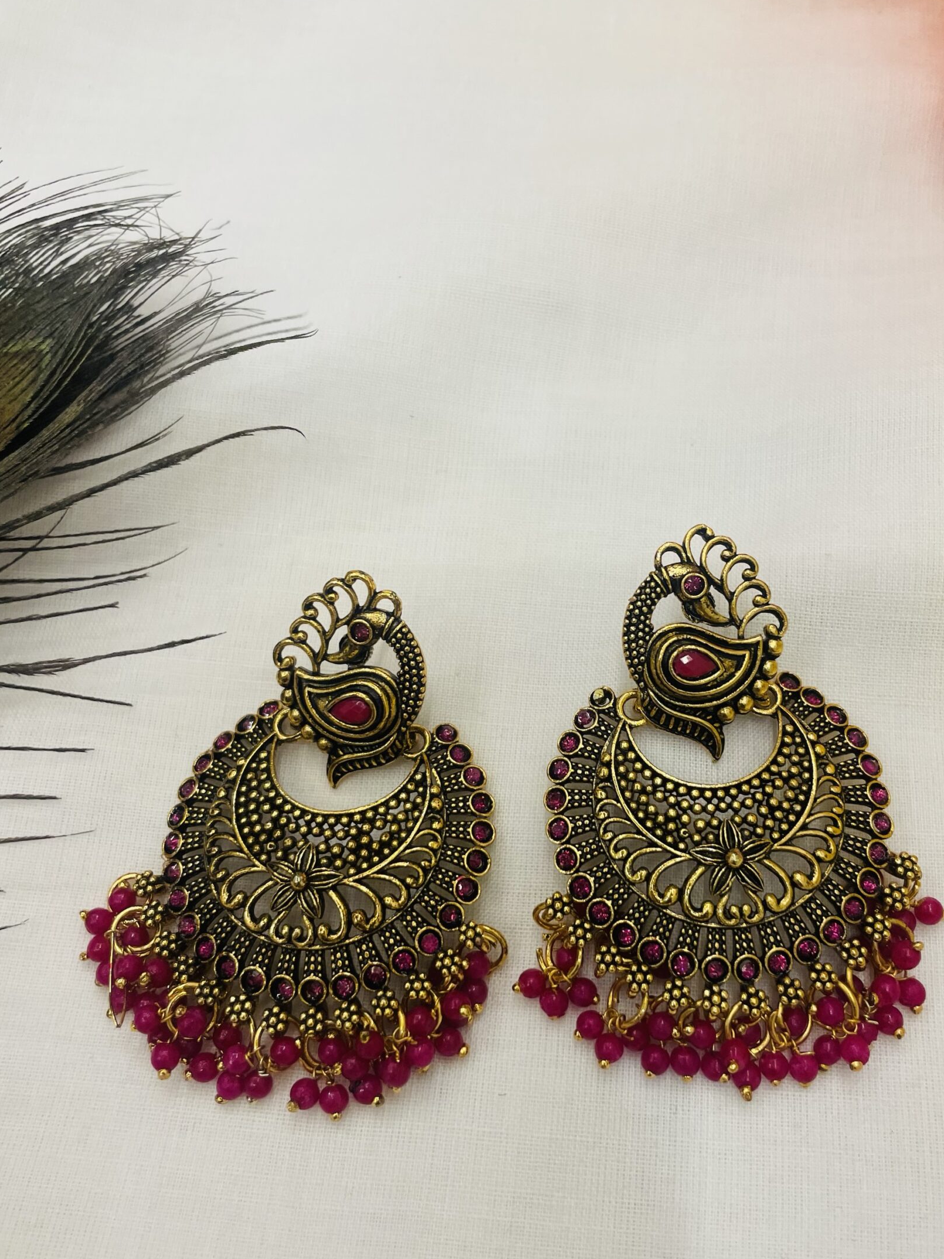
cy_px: 640
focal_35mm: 31
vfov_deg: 58.4
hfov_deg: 45.3
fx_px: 1127
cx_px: 534
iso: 80
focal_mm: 4.2
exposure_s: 1/121
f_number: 1.6
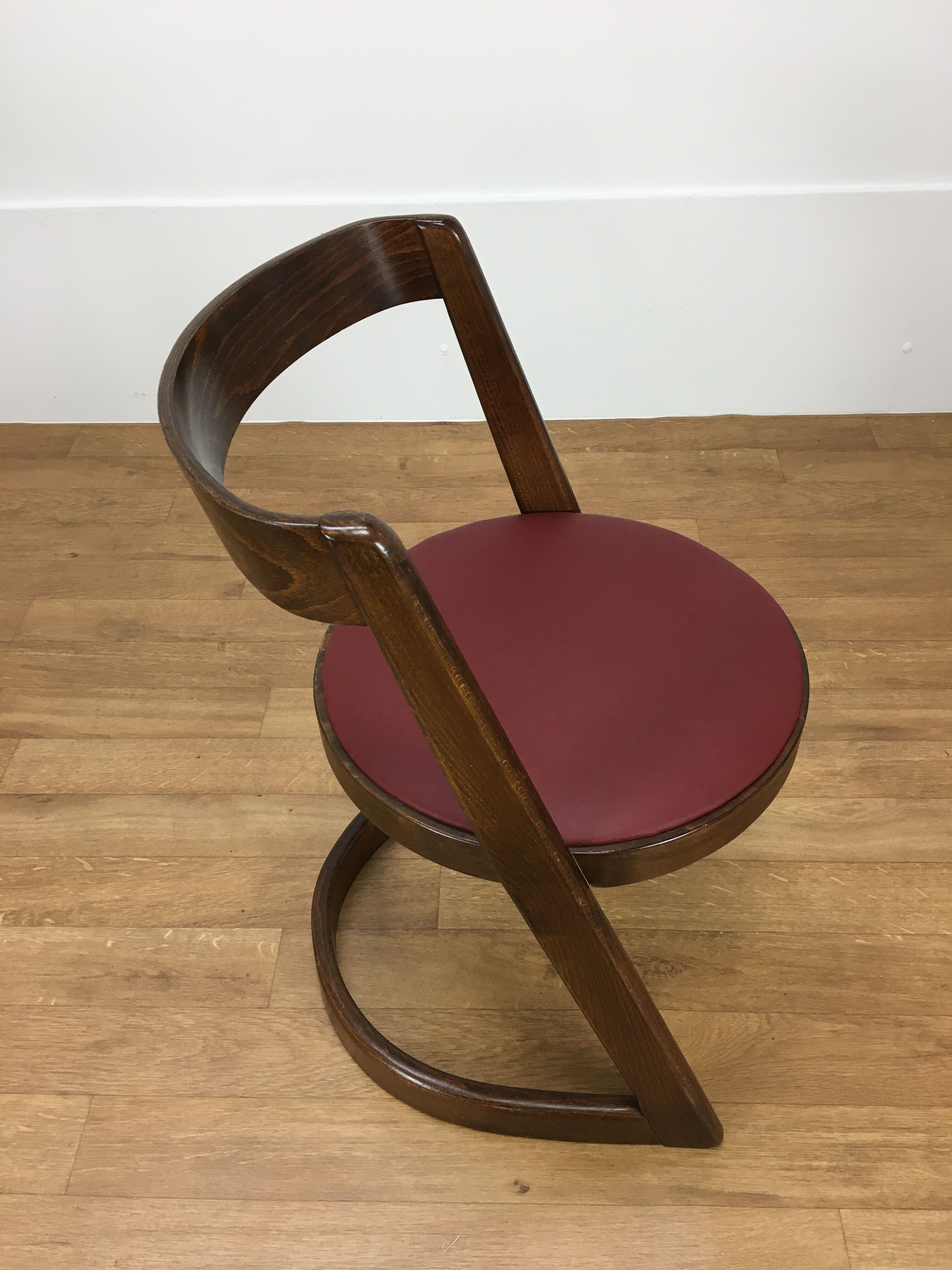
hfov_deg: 48.2
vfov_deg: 61.7
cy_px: 635
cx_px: 476
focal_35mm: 29
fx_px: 1063
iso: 40
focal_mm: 4.15
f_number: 2.2
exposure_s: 1/33
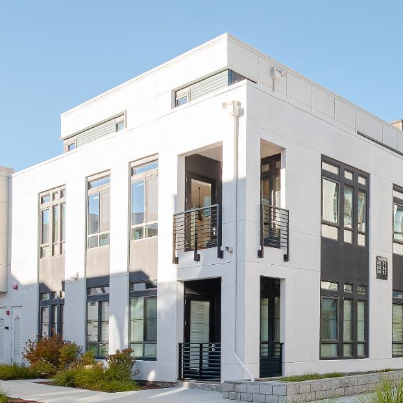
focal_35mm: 37
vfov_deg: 43.2
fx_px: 487
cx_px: 450
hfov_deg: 37.2
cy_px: 313
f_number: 5.6
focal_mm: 12
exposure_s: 1/640
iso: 400
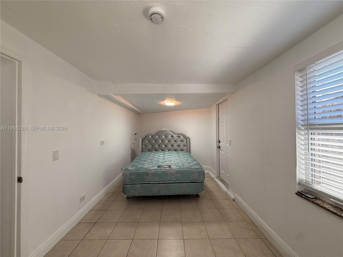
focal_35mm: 14
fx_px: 139
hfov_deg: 102.1
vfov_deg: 85.7
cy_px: 128
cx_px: 172
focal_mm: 2.22
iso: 200
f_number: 2.2
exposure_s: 1/120
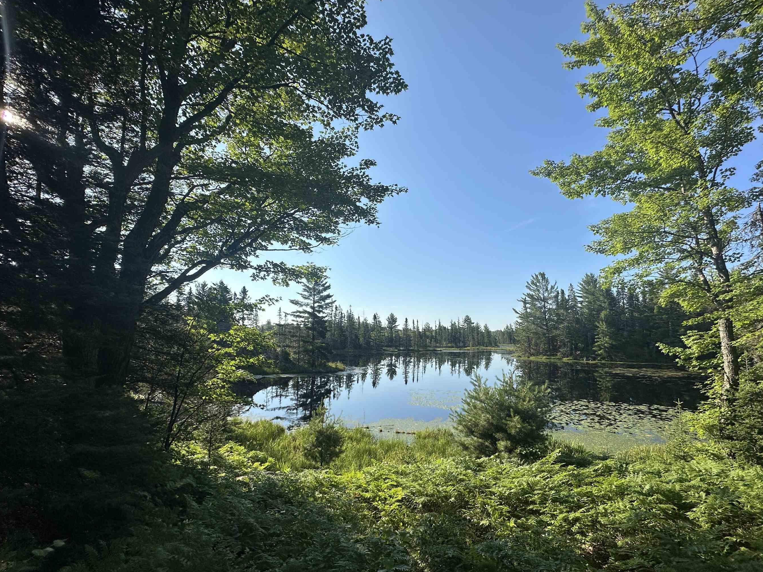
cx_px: 398
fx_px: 353
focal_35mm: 16
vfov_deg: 78.0
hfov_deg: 94.4
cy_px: 306
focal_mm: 2.22
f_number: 2.2
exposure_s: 1/2398
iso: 50
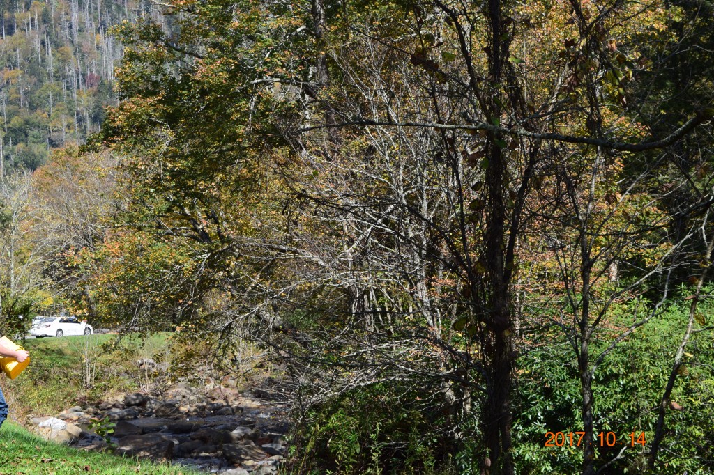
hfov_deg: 26.0
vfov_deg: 17.5
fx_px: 1546
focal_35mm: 78
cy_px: 238
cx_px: 357
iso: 400
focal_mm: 52
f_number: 11
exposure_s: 1/320
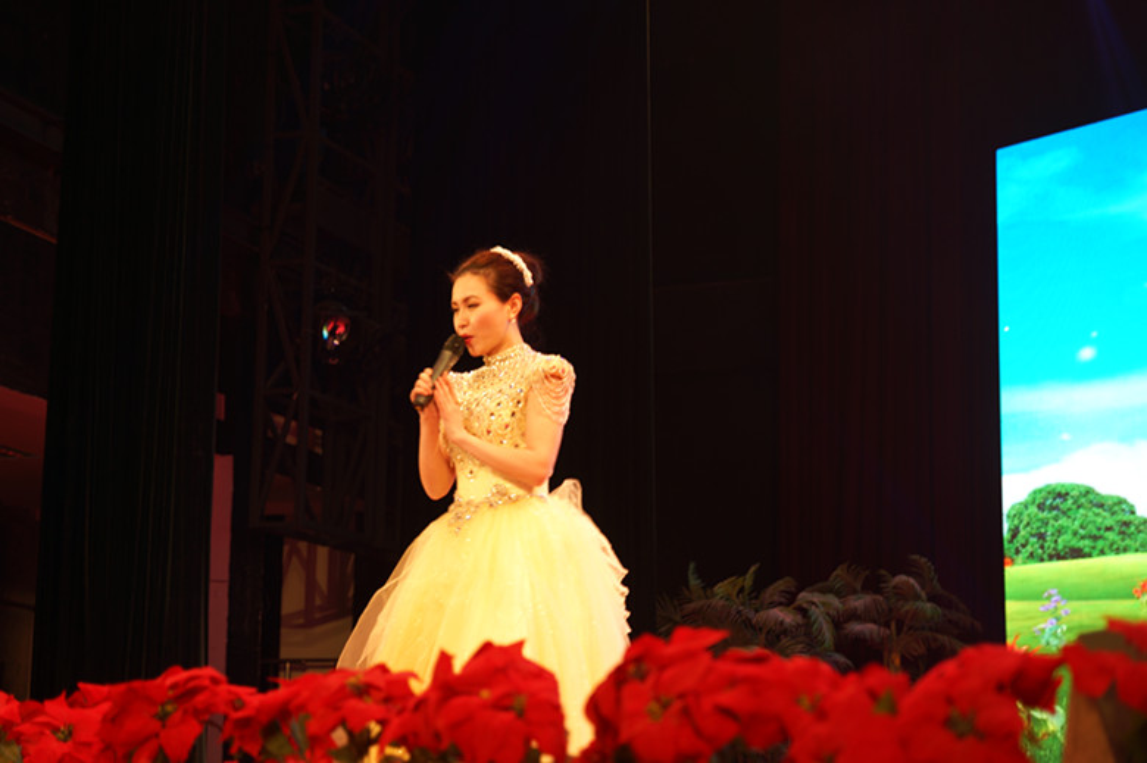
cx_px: 574
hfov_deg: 27.0
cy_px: 382
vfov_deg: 18.2
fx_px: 2388
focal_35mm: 75
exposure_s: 1/10
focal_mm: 50
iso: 50
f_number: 2.8
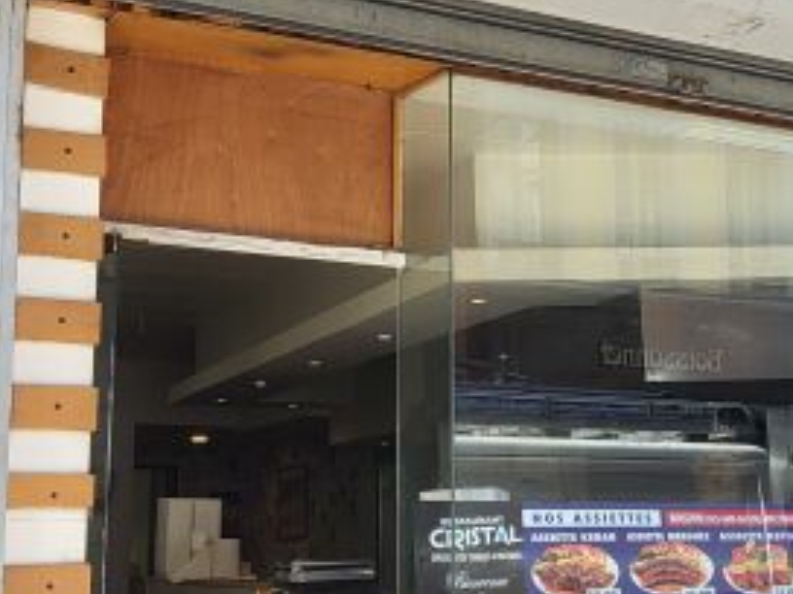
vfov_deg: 21.9
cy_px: 231
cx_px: 446
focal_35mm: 67
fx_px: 1535
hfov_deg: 28.9
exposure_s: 1/444
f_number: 1.8
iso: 40
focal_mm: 5.4
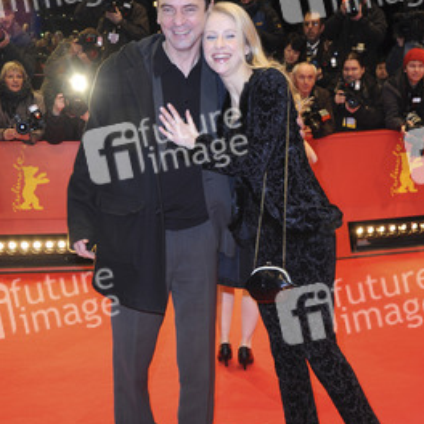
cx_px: 212
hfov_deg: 29.6
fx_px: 804
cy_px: 226
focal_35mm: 58
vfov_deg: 29.5
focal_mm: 45
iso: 1000
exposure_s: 1/160
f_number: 5
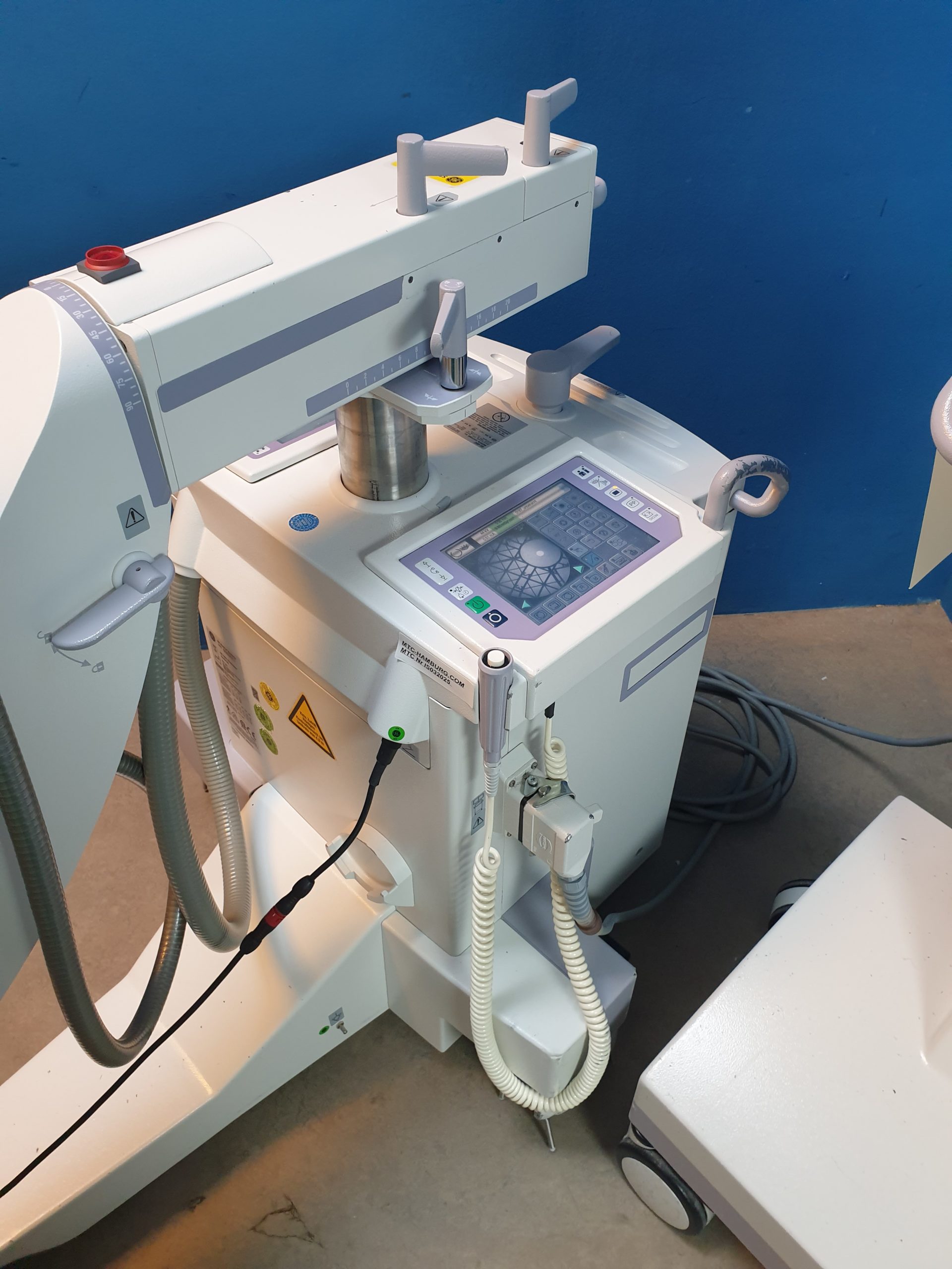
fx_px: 953
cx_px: 476
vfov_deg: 67.3
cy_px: 634
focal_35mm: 26
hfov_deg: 53.1
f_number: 2.4
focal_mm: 4.3
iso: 200
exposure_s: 1/50
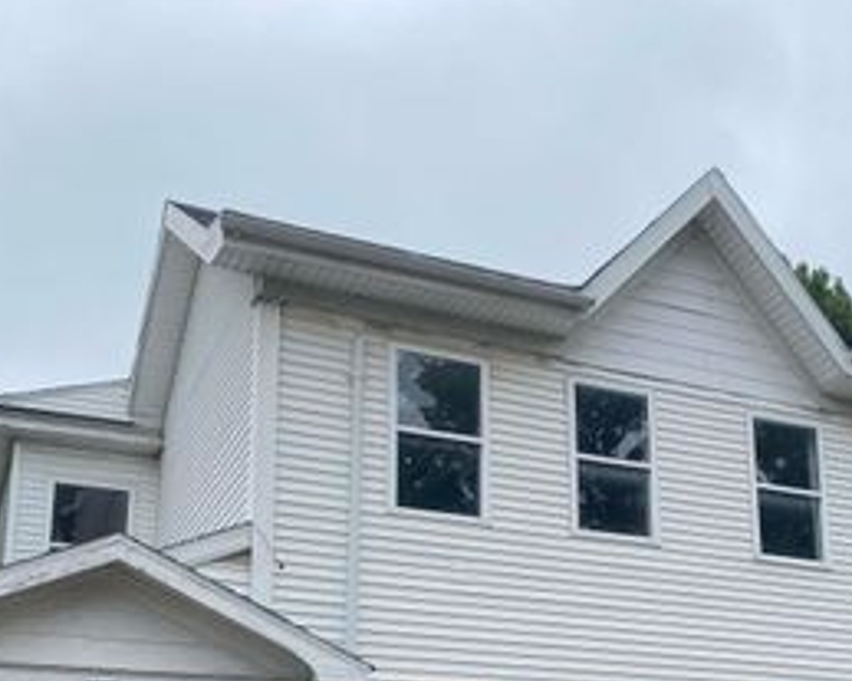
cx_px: 563
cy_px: 597
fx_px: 1235
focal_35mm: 49
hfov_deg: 37.7
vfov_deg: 29.7
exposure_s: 1/1245
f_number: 1.8
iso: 32
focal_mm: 4.25
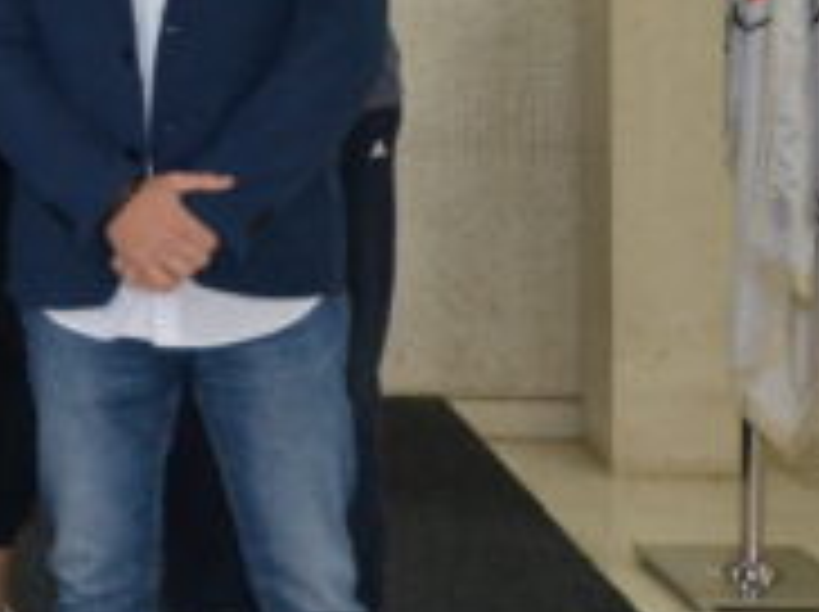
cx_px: -801
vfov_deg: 13.2
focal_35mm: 110
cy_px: -11
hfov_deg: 14.8
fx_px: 2599
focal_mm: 18
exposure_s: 1/100
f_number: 5
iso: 1600
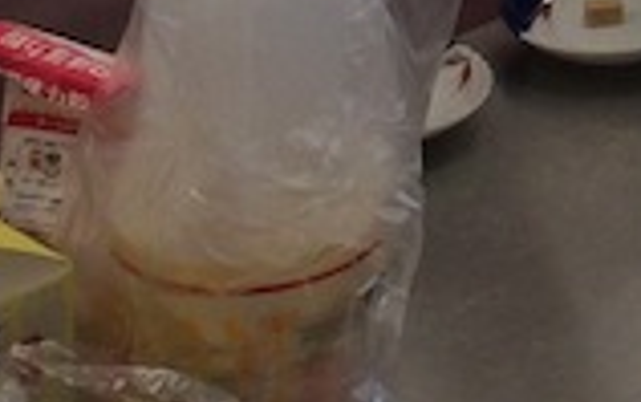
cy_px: -670
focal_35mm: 201
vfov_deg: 6.2
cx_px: 1099
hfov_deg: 9.9
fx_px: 3514
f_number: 2.2
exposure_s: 1/120
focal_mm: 4.12
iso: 50
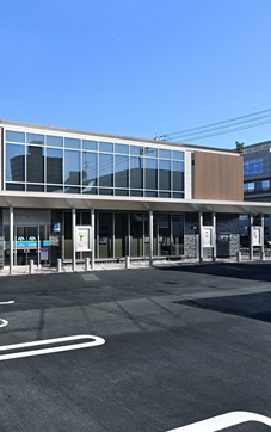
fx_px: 295
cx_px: 60
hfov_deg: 47.1
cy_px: 212
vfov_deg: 72.5
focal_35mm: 25
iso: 125
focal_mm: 16
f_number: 9
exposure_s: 1/640
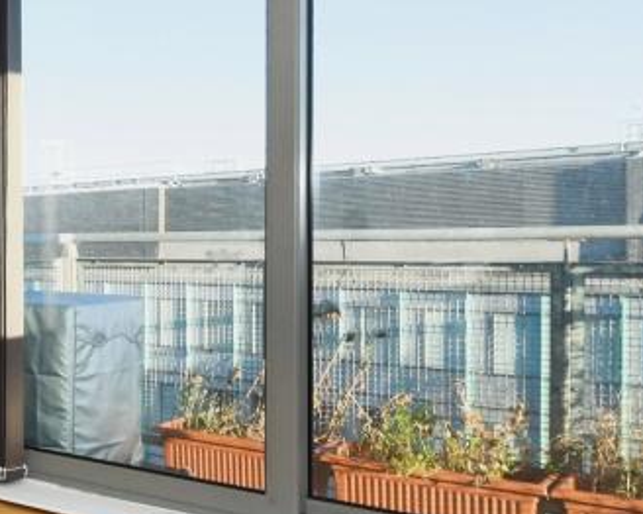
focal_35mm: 44
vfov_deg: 34.1
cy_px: 229
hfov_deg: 32.6
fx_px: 837
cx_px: -174
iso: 400
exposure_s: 1/250
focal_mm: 10
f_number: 8
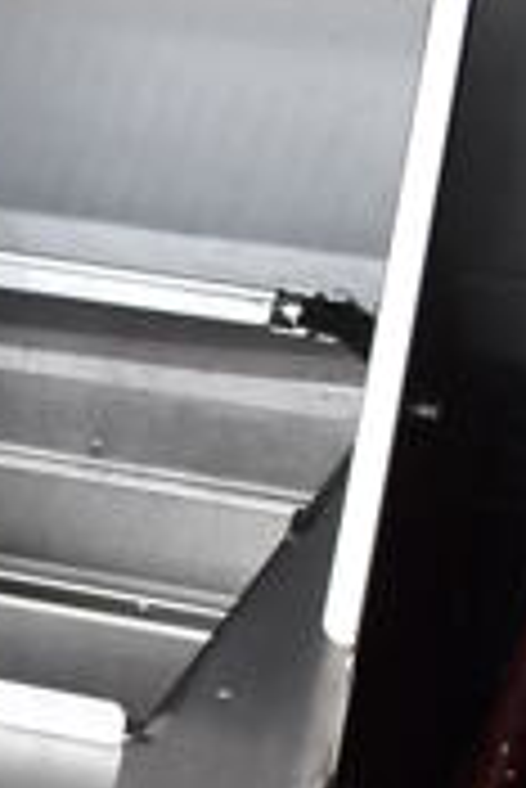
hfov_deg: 9.0
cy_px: 844
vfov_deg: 14.2
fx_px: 3084
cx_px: -638
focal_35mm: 141
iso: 800
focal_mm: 18
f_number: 3.5
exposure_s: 1/250
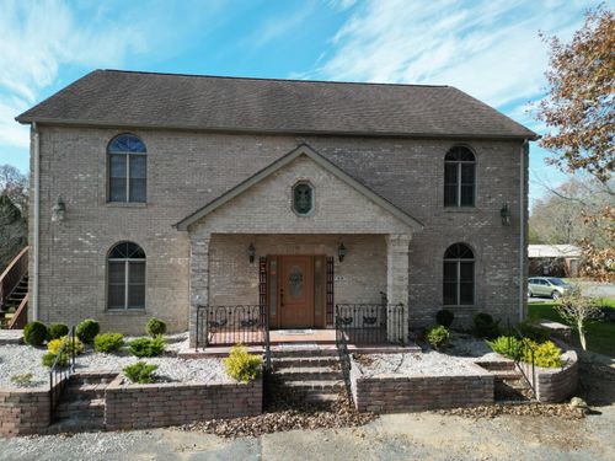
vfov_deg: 56.8
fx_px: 426
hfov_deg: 71.6
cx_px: 308
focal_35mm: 24
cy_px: 230
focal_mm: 6.72
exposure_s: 1/2000
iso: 200
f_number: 1.7
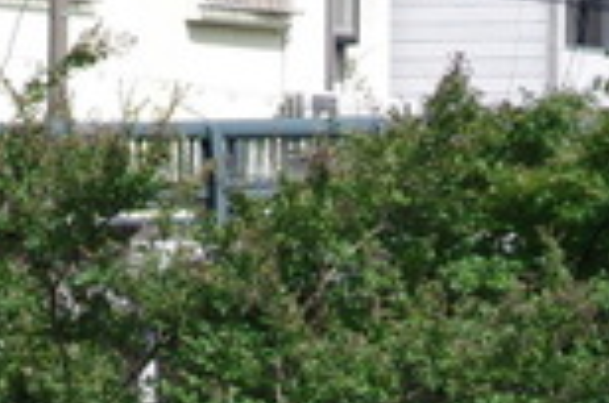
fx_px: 11783
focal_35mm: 698
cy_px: 1221
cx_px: 716
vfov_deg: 1.9
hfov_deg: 3.0
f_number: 5
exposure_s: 1/500
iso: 100
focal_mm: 70
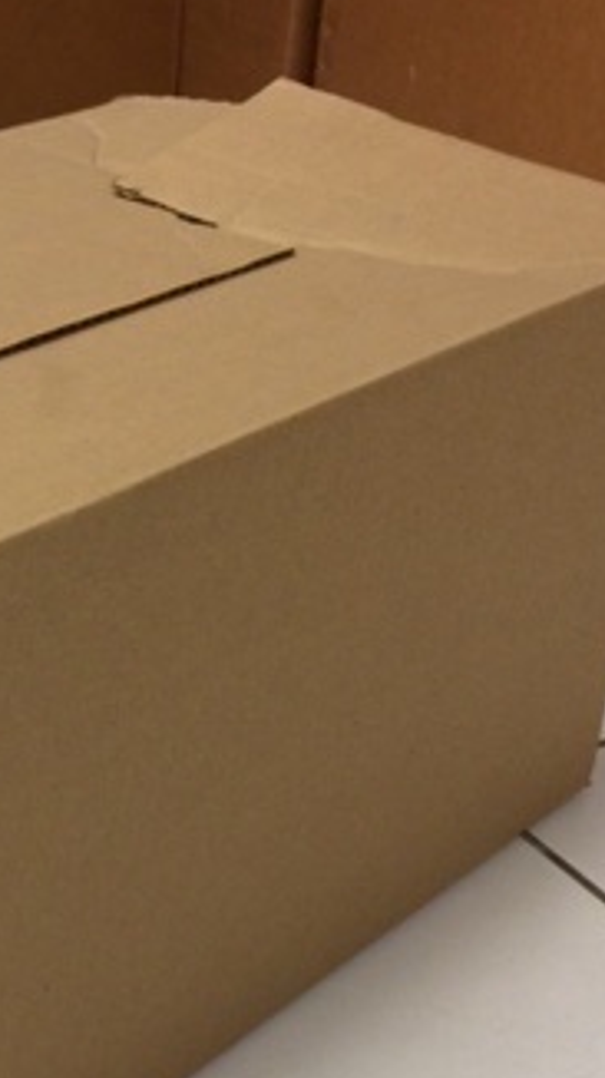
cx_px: -17
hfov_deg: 18.8
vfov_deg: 33.7
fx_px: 1771
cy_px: 675
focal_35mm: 62
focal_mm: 4.15
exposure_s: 1/33
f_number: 2.2
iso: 64
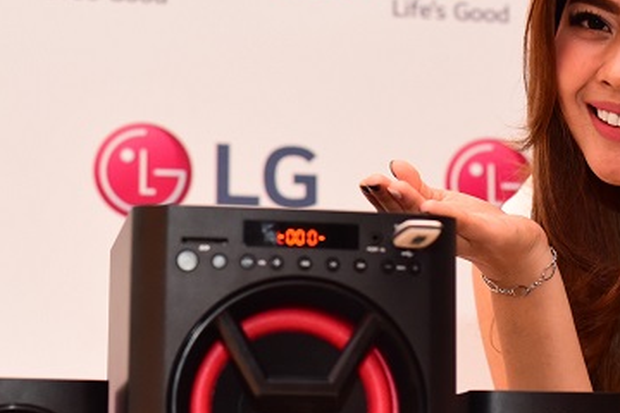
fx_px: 1912
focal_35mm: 111
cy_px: 218
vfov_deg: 12.3
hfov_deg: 18.4
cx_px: 381
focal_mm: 50
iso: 3200
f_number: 3.2
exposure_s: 1/125
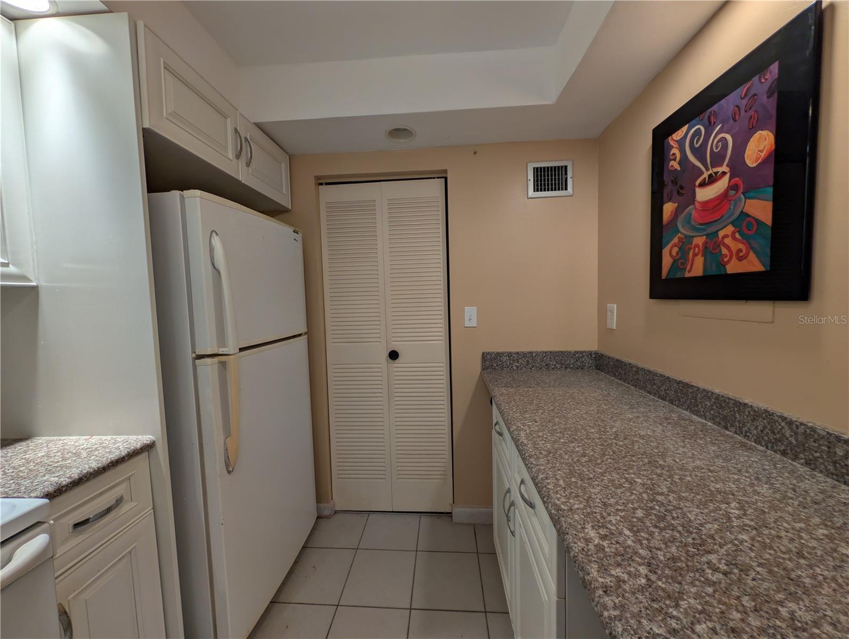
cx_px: 424
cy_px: 320
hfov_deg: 110.5
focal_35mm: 12
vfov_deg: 94.6
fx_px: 295
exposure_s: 1/166
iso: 46
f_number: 1.7
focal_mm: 2.02
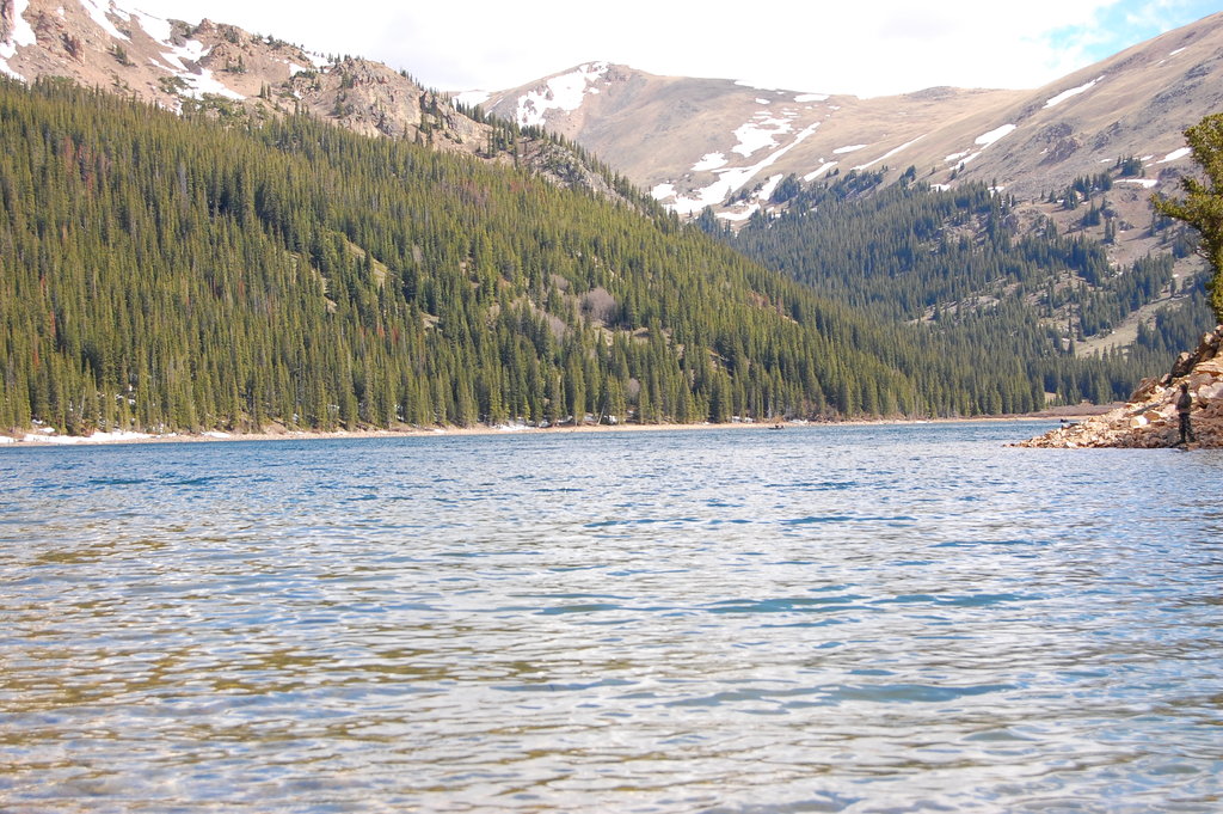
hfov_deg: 29.3
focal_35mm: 69
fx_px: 2342
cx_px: 612
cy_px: 407
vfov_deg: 19.7
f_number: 10
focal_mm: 46
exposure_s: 1/400
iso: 400
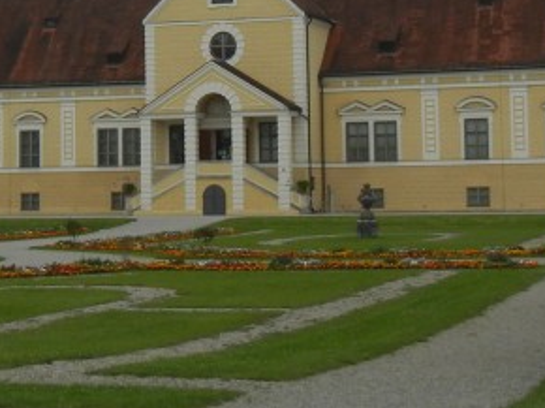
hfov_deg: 18.5
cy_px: 47
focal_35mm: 106
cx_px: 177
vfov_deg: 13.8
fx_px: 1668
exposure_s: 1/391
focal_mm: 5.4
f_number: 7
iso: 160
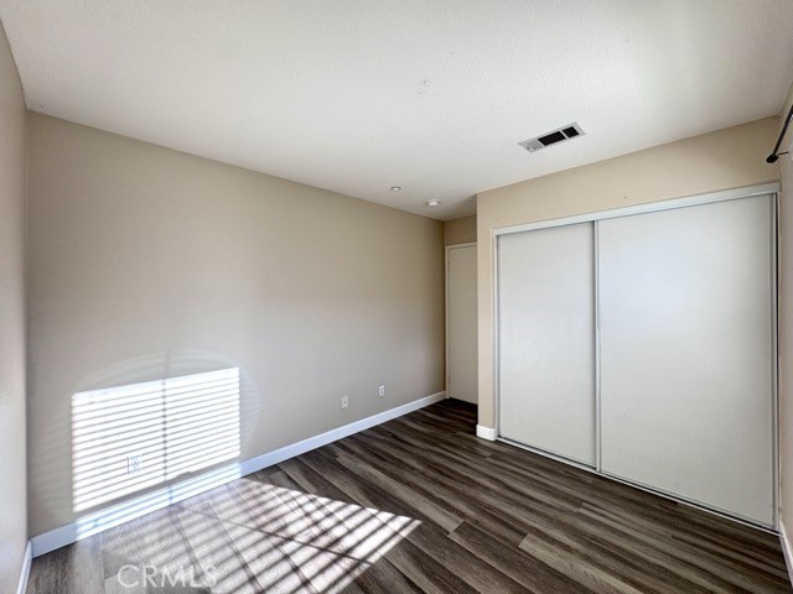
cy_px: 297
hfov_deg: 102.1
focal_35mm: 14
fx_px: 321
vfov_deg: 85.7
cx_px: 396
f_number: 2.2
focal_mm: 2.22
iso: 40
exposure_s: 1/99
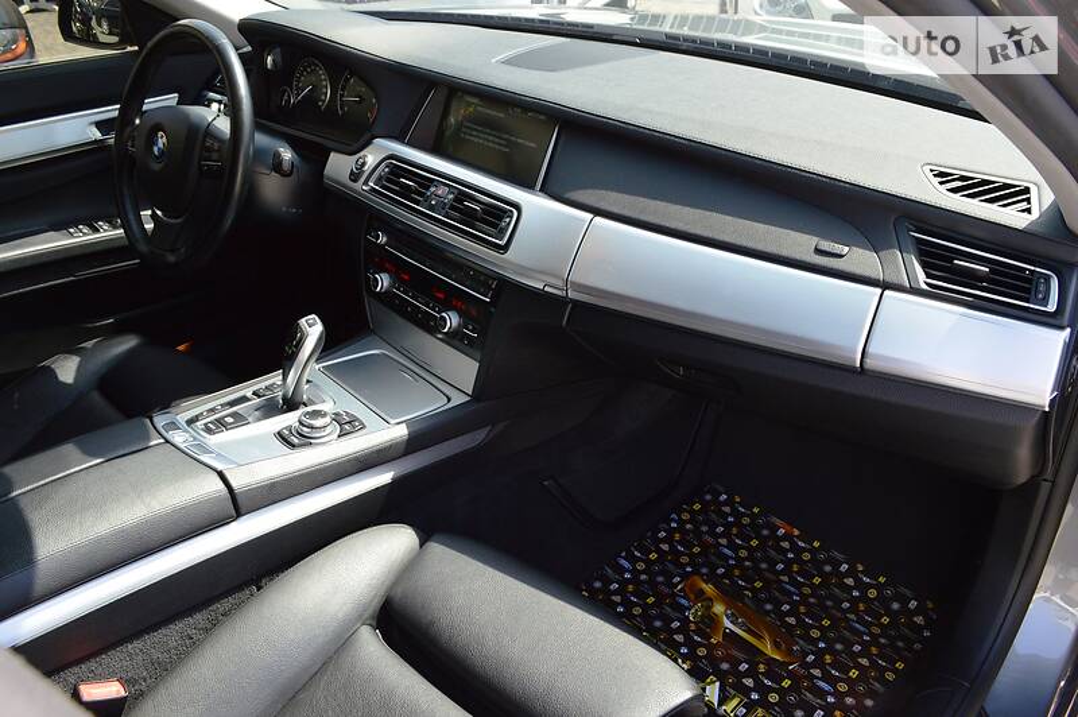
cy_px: 358
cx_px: 539
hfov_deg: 62.0
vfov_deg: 43.5
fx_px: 898
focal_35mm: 30
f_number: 9
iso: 400
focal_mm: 20
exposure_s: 1/100
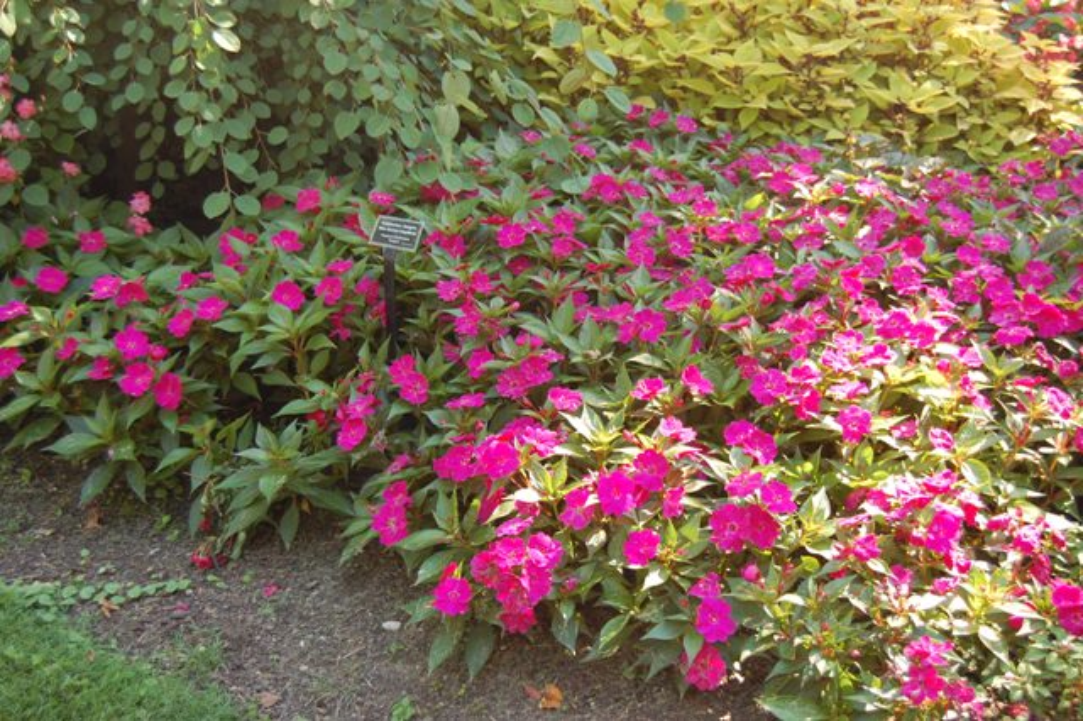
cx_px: 542
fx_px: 1443
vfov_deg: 28.0
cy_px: 360
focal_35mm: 48
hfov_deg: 41.1
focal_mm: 32
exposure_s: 1/100
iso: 400
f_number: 5
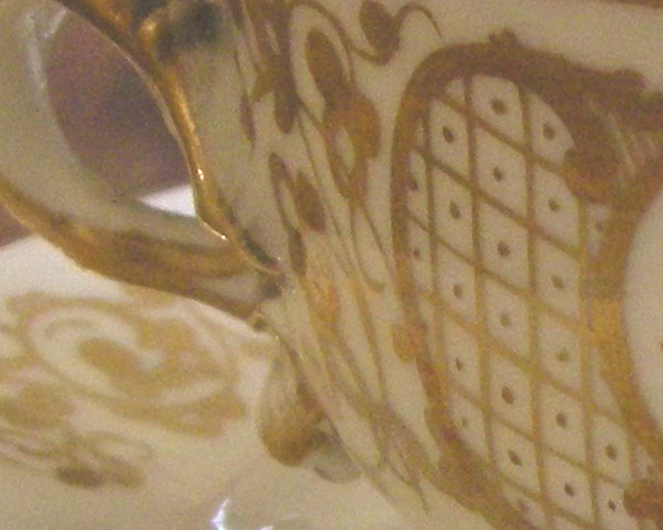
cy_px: 499
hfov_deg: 8.8
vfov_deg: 7.2
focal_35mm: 214
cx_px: 1026
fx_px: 4198
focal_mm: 7.5
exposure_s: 1/12.3
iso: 400
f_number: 2.7
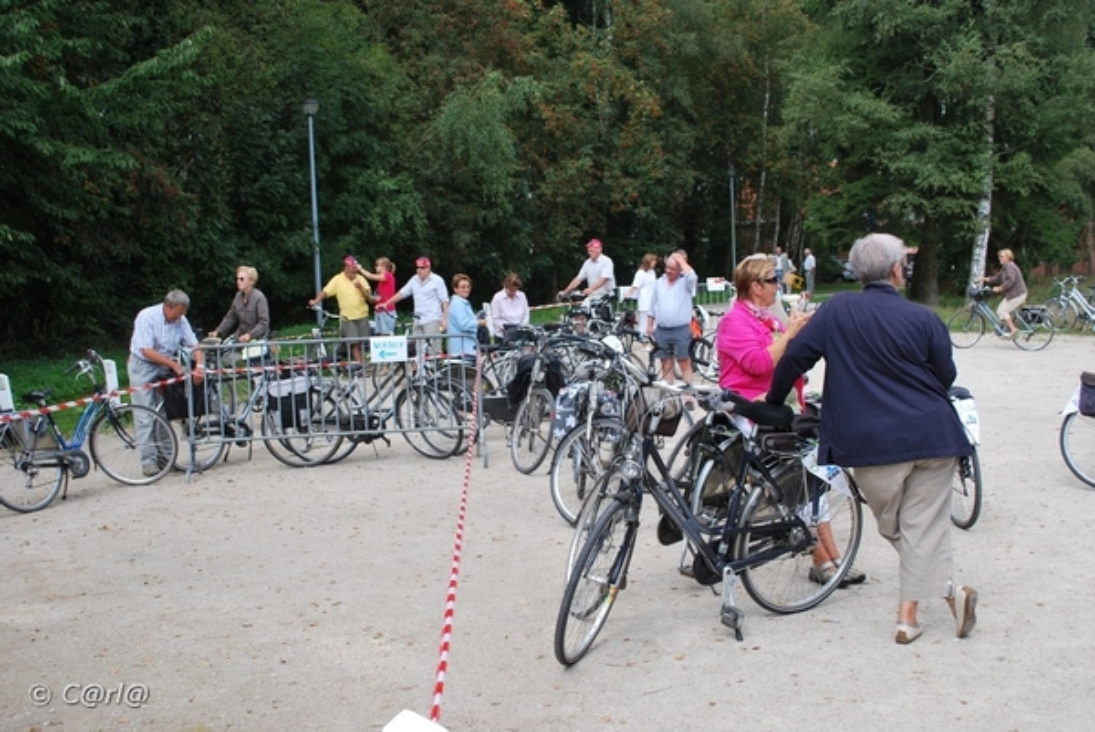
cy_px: 366
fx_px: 1187
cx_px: 548
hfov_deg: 49.5
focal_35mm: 39
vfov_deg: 34.3
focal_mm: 26
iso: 100
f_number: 6.3
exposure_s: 1/160
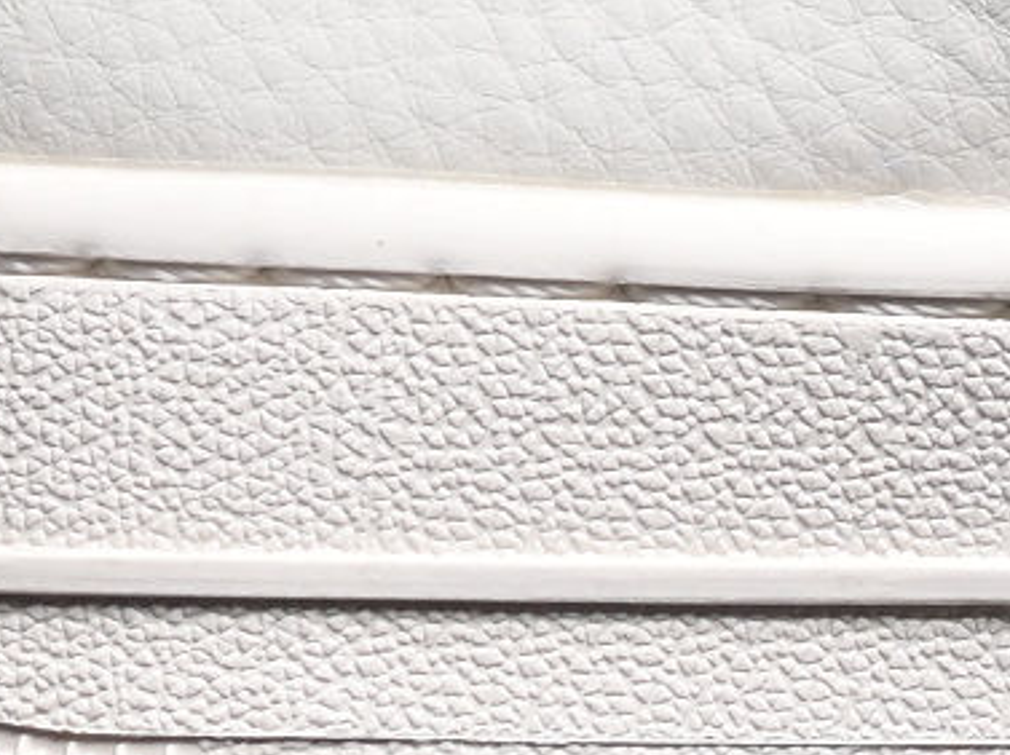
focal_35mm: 533
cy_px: -581
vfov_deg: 2.8
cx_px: 2191
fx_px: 15537
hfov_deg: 3.7
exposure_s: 1/60
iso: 160
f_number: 6.3
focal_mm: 50
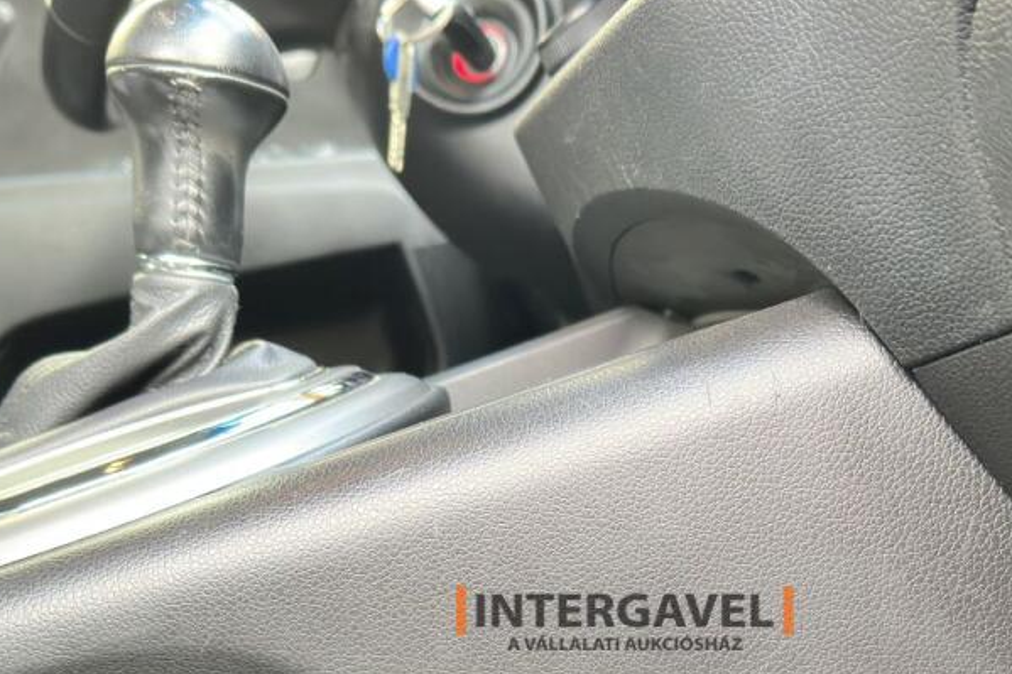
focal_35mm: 50
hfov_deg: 39.6
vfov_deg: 25.2
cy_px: 721
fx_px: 1405
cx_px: 554
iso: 400
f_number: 1.78
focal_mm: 6.86
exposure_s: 1/45
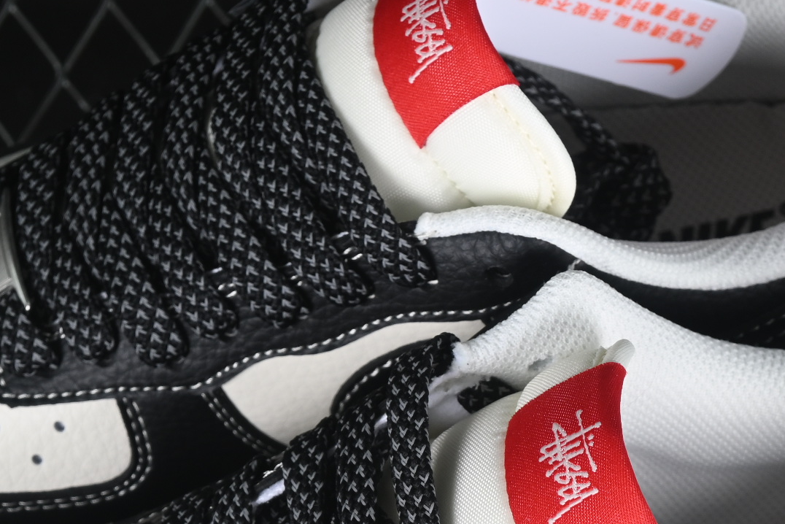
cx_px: 374
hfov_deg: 10.6
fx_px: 4231
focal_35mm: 194
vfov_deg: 7.1
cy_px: 523
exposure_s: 1/60
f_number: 6.3
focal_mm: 50
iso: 160
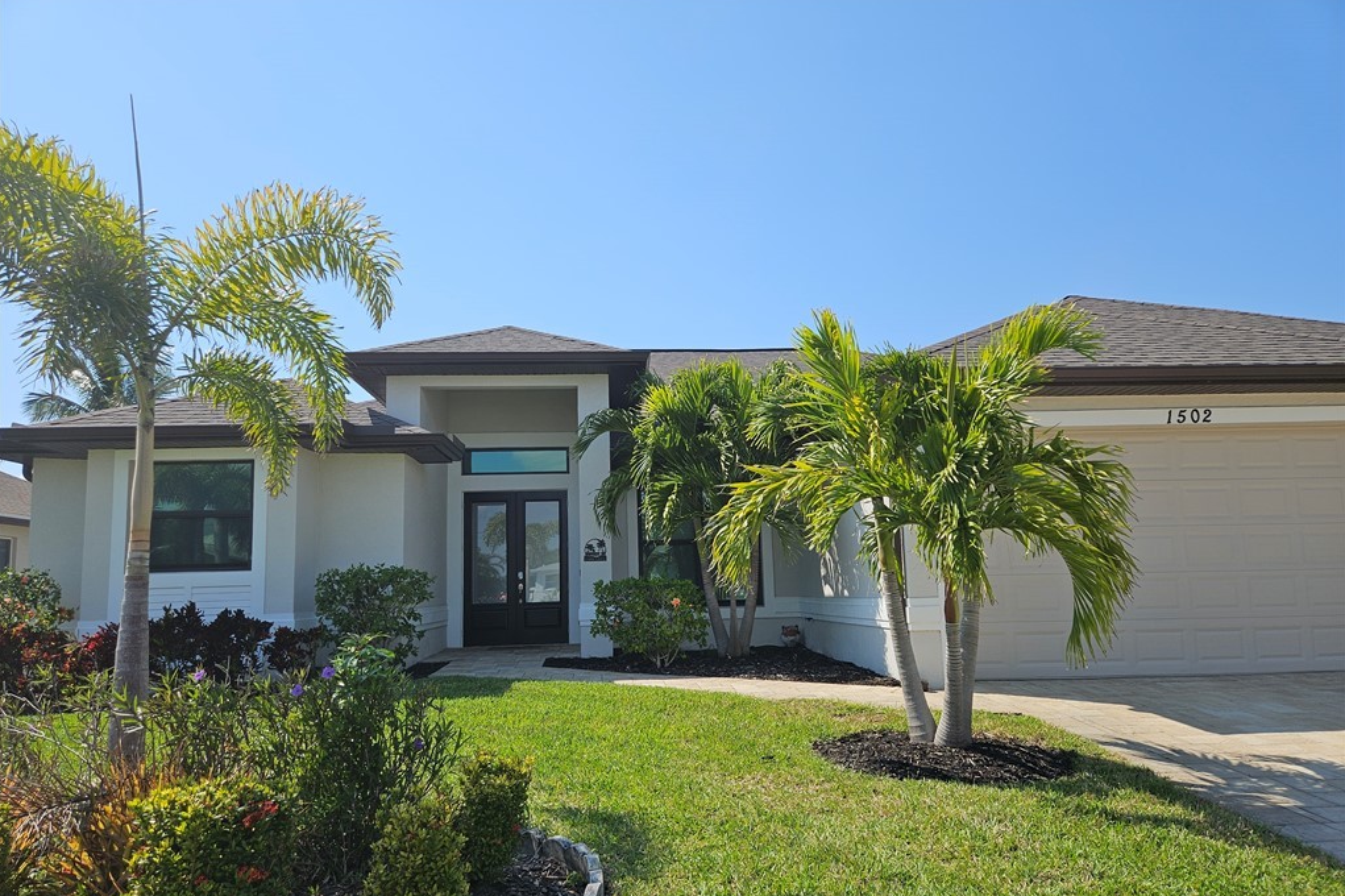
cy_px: 493
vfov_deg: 53.0
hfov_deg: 73.8
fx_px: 896
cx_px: 672
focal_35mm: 24
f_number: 1.8
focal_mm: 5.4
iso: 25
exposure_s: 1/2246
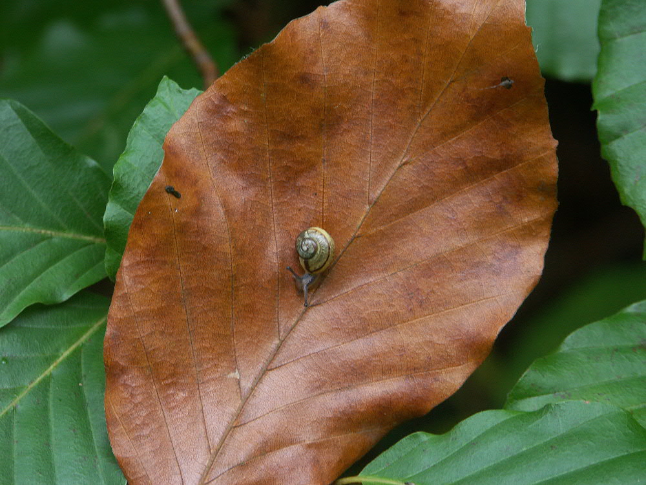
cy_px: 242
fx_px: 3732
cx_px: 323
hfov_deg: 9.9
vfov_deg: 7.4
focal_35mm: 200
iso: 100
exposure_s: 1/30
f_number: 5.6
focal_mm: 50.8
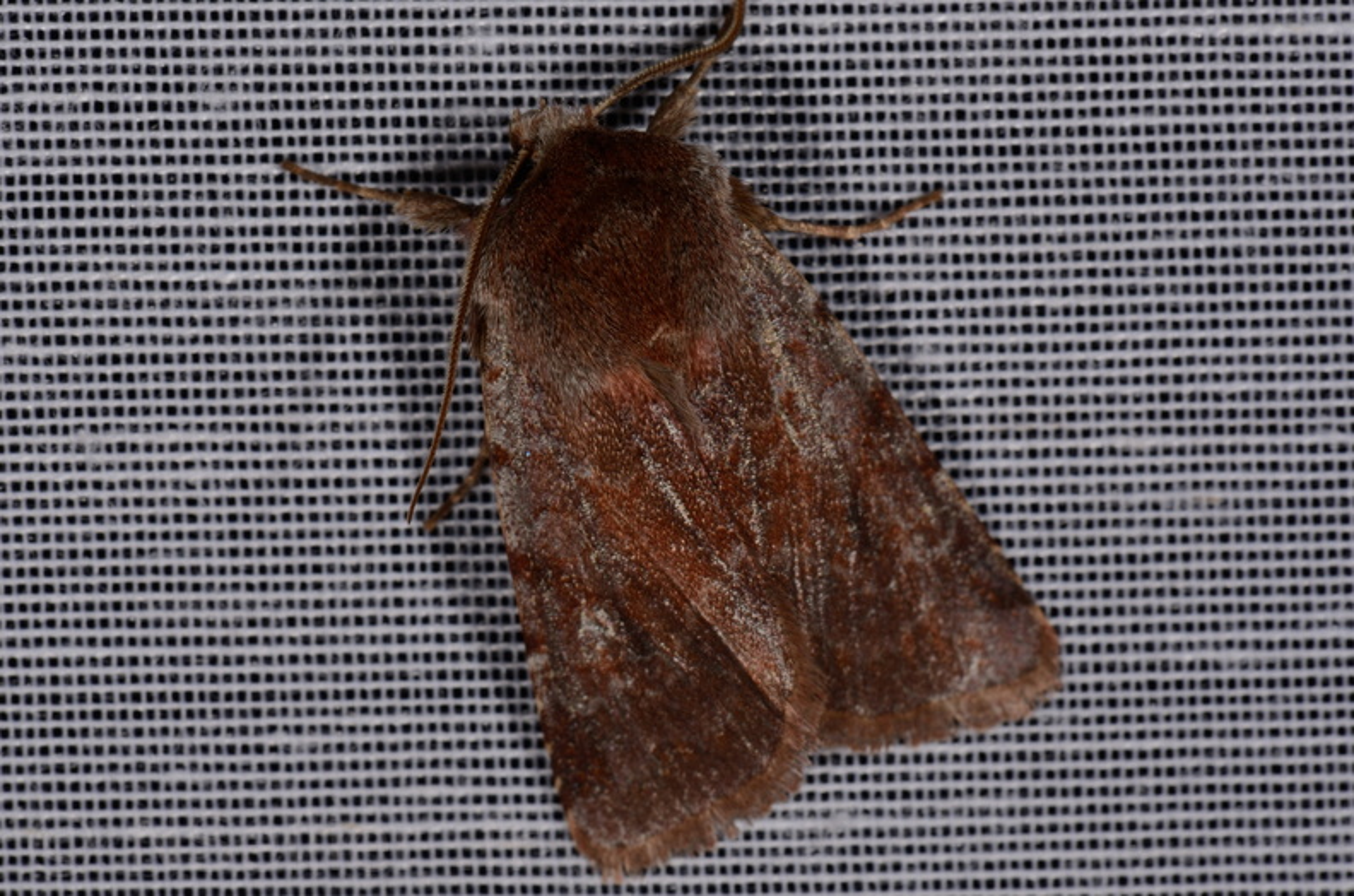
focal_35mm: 128
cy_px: 448
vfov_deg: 10.7
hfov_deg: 16.1
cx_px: 677
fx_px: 4784
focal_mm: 85
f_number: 25
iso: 100
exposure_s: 1/60
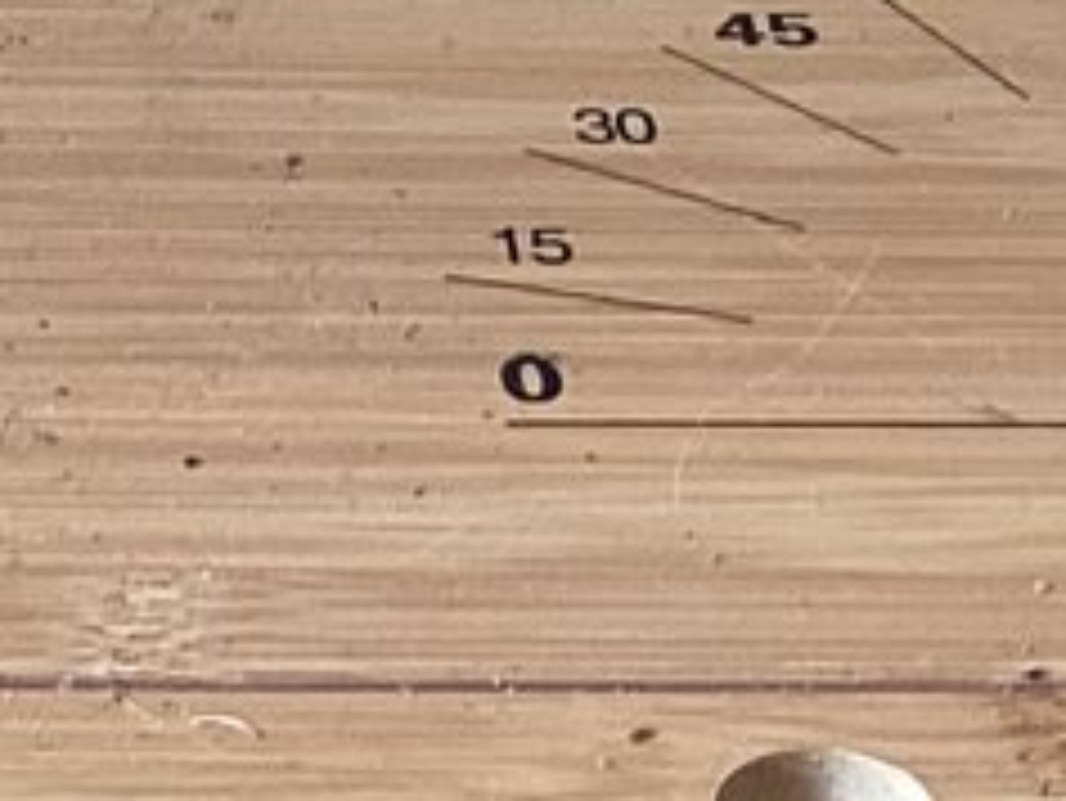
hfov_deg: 9.9
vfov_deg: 6.9
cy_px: 2207
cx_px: -133
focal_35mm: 198
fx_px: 6101
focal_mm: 3.3
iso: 80
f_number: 2.4
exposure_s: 1/120
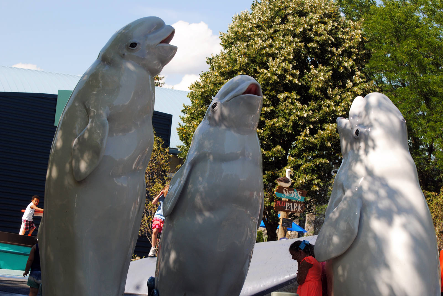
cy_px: 148
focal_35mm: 105
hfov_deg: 19.4
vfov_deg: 13.1
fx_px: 1294
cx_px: 222
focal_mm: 70
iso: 140
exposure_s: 1/500
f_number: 5.6
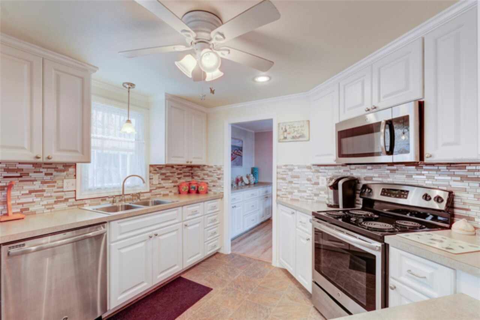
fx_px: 220
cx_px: 240
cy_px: 160
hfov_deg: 95.0
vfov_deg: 72.1
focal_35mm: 16
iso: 400
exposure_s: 1/20
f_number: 8
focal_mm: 16.5
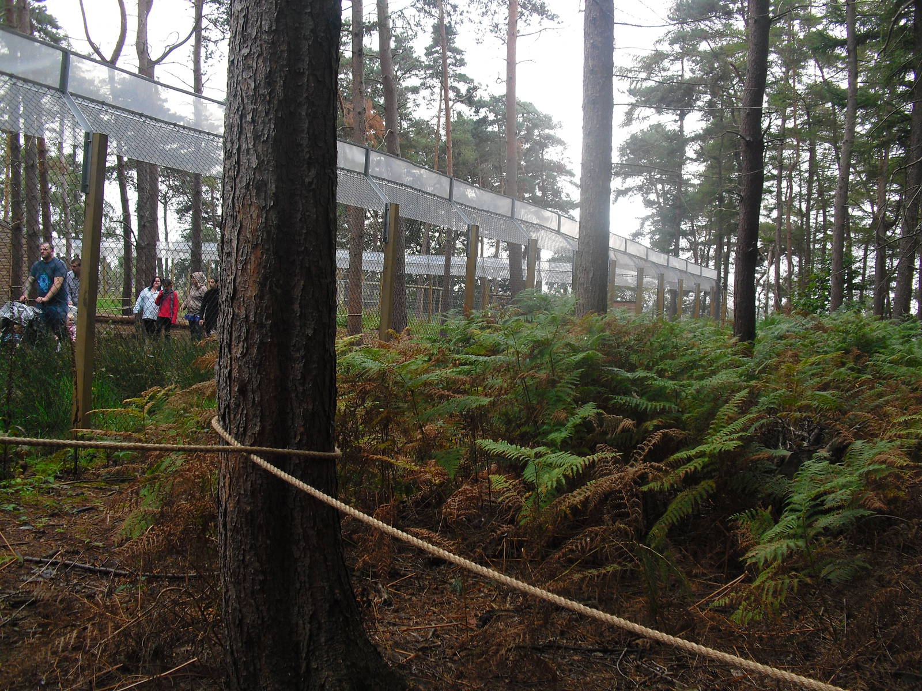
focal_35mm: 36
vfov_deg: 39.7
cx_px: 461
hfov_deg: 51.4
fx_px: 959
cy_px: 346
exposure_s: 1/80
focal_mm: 6.3
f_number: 3.1
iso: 100
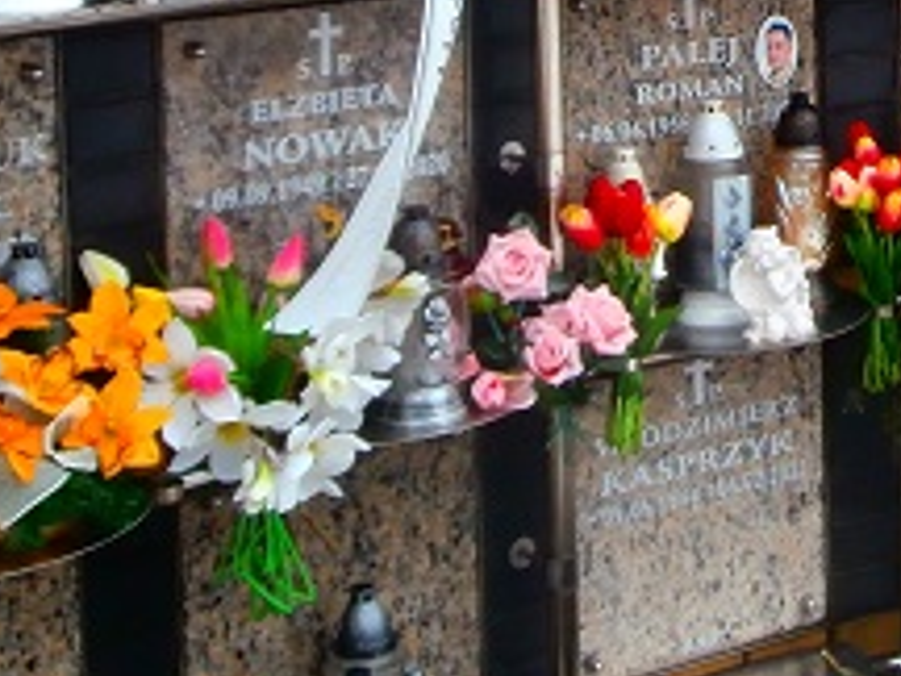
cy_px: -121
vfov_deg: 16.0
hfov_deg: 21.1
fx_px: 2317
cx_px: 934
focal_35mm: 89
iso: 100
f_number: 3.5
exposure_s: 1/80
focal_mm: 5.36
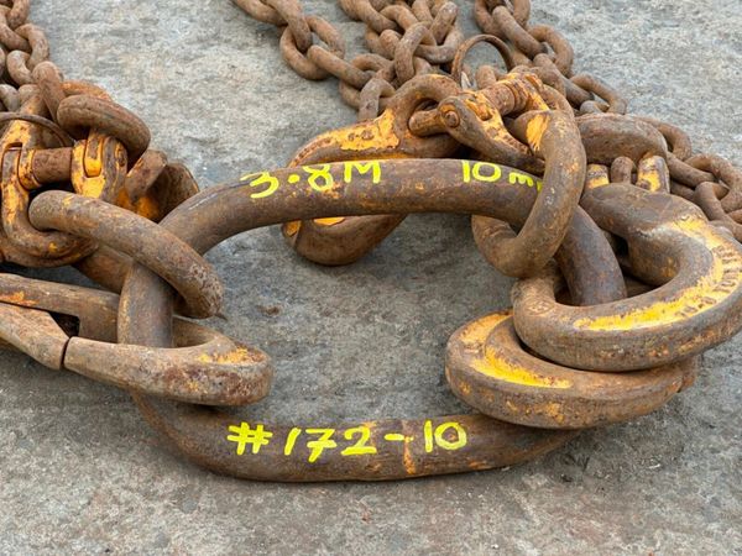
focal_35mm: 77
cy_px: 278
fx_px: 1651
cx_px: 371
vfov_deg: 19.1
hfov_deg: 25.3
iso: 32
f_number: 2.8
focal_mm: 9
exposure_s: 1/133
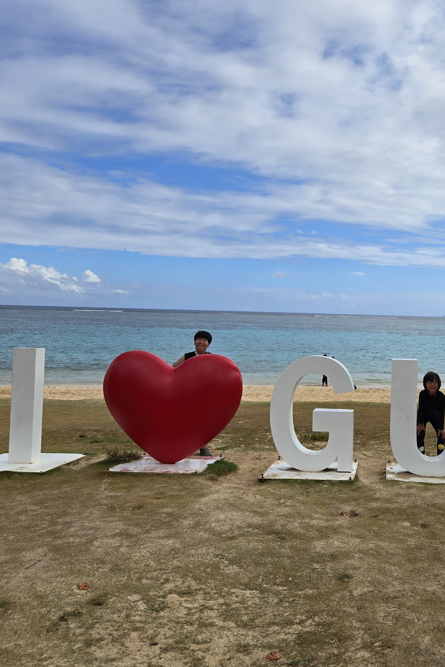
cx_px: 357
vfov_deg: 58.7
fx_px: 593
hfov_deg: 39.5
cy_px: 333
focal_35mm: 32
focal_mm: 5.4
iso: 25
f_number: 1.8
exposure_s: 1/3345
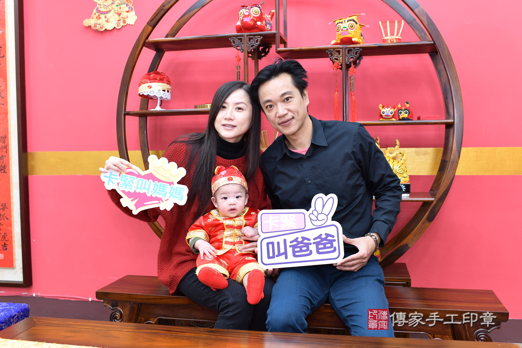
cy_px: 174
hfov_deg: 54.4
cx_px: 261
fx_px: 507
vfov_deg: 37.9
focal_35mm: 35
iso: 800
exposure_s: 1/200
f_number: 4.5
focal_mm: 35
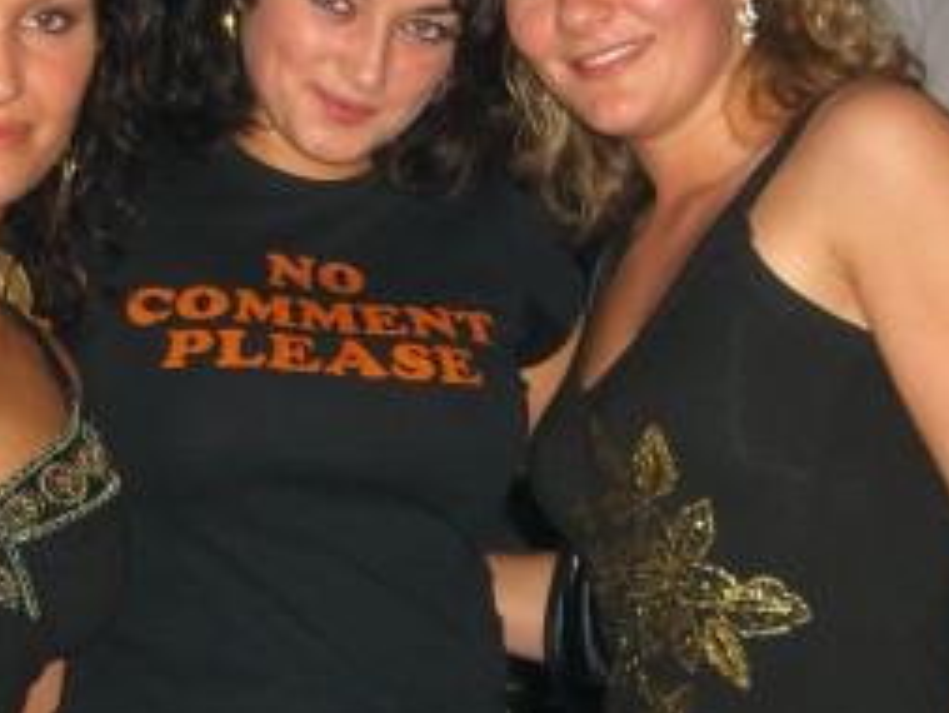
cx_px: 431
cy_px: 259
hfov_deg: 21.8
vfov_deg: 16.4
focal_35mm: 90
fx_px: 2469
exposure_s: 1/60
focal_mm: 7.9
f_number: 2.8
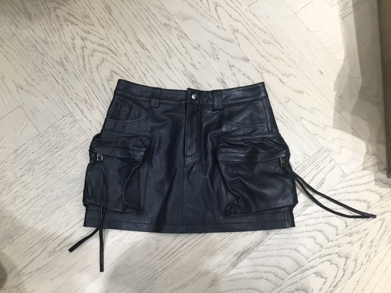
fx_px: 350
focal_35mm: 31
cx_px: 196
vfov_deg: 45.4
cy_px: 146
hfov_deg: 58.4
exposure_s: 1/33
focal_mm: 3.3
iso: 50
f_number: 2.4
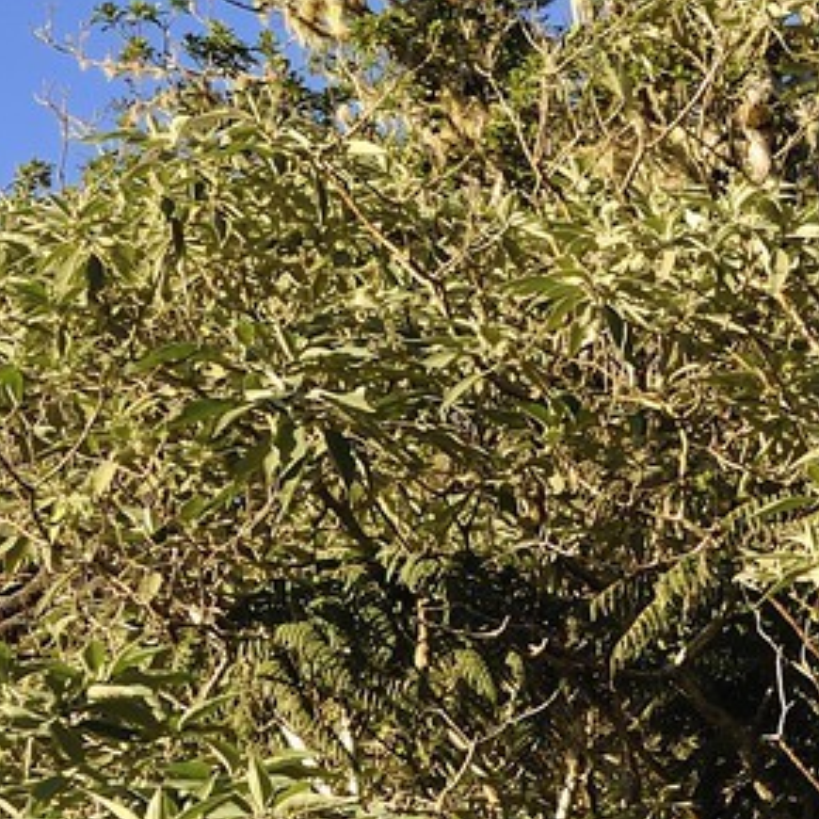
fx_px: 4015
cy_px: 195
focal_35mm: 150
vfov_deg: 11.6
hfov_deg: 10.1
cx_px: 1971
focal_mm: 32
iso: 200
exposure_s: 1/160
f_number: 10
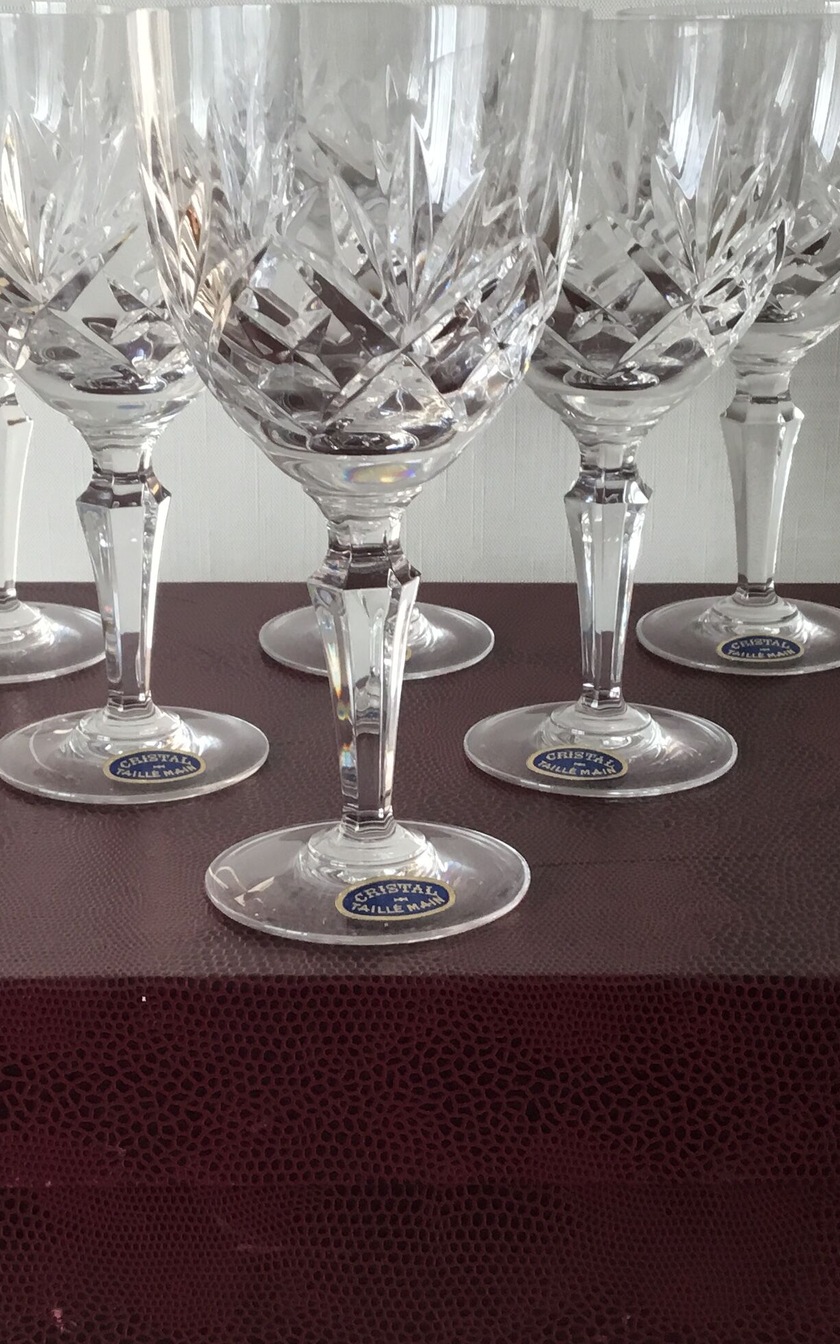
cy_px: 671
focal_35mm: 55
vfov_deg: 36.9
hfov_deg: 23.6
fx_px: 2014
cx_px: 407
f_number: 2.4
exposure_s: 1/33
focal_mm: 3.3
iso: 25
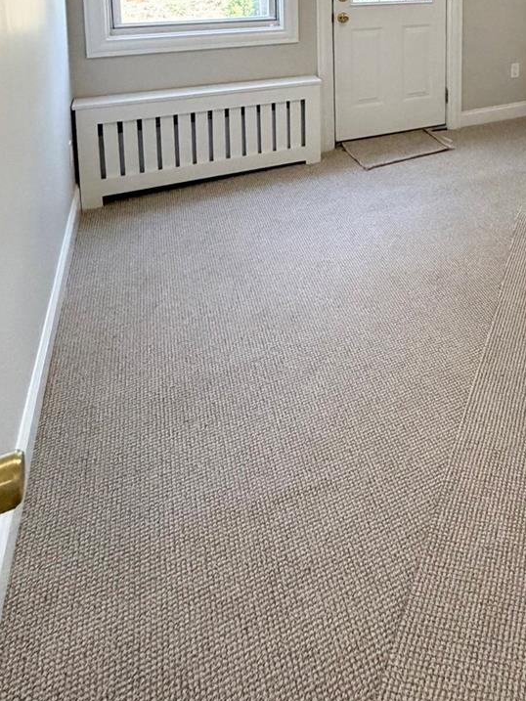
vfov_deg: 49.6
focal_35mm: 30
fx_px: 608
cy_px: 10
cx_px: 531
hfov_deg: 40.7
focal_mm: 2.22
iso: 320
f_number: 2.2
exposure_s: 1/120
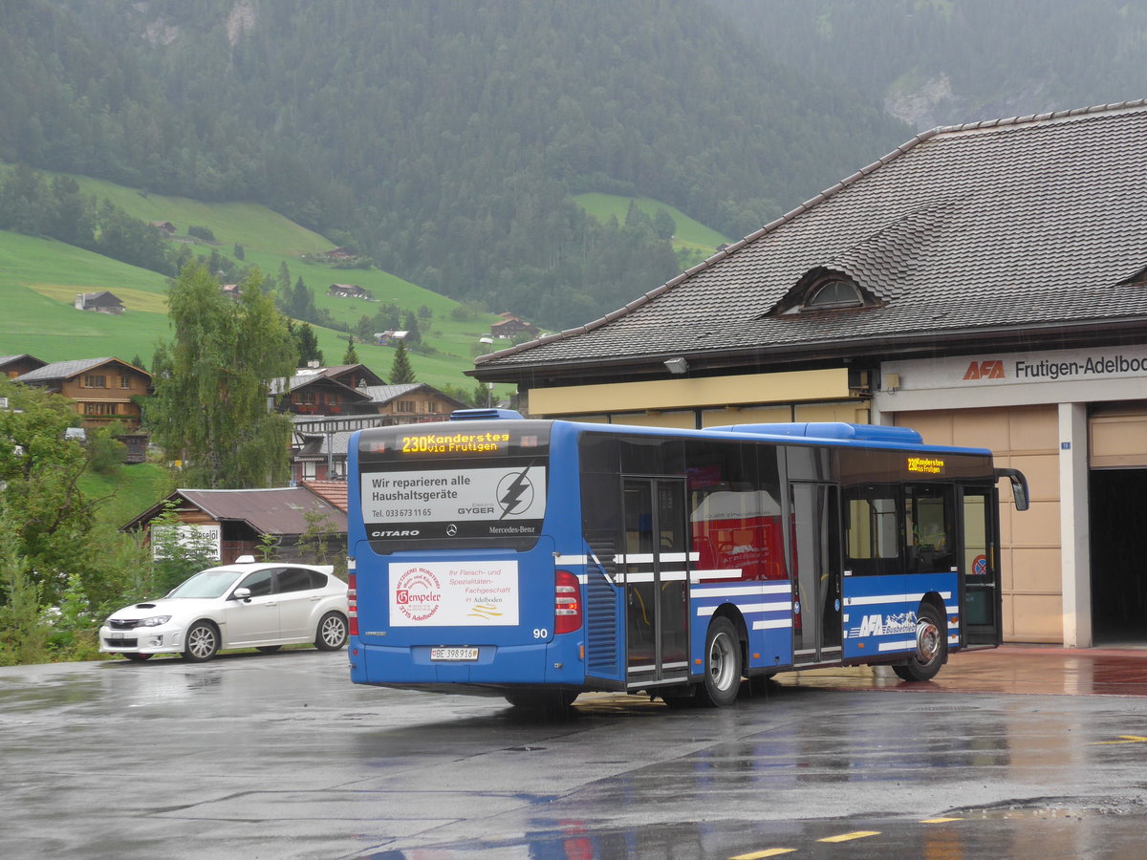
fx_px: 2982
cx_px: 574
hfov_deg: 21.8
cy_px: 430
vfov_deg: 16.4
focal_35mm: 90
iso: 125
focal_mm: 18
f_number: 4.6
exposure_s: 1/80
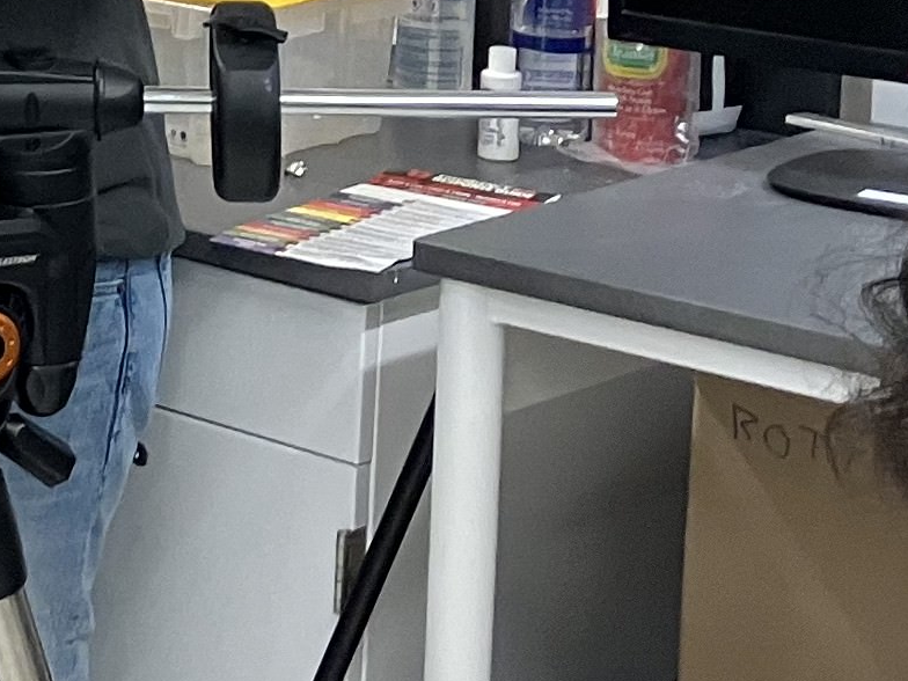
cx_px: -673
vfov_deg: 10.0
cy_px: -268
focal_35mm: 144
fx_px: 3777
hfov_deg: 12.6
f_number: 1.8
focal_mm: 3.99
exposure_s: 1/64
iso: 80
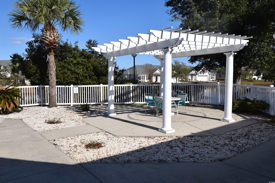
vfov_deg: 43.6
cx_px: 138
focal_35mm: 30
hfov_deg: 61.9
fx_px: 229
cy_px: 92
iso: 200
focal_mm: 20
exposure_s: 1/500
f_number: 11
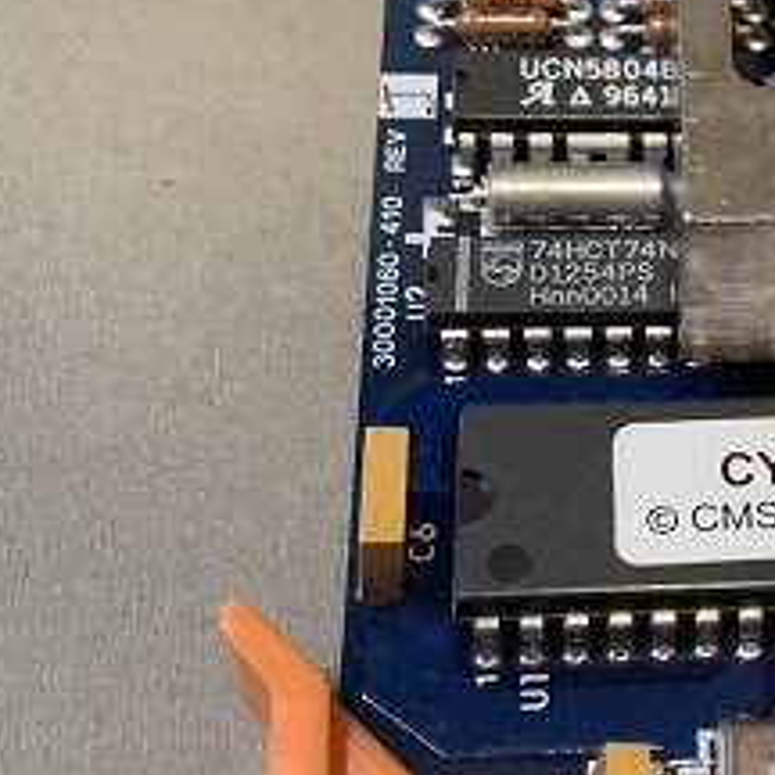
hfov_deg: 19.0
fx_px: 2178
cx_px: 945
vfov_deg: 20.1
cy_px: 217
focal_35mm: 86
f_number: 1.8
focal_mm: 4.25
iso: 500
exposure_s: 1/30
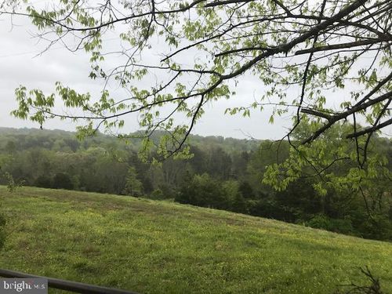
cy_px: 147
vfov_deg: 49.7
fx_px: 317
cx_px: 196
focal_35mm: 28
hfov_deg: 63.4
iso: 20
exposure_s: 1/435
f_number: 1.8
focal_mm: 3.99
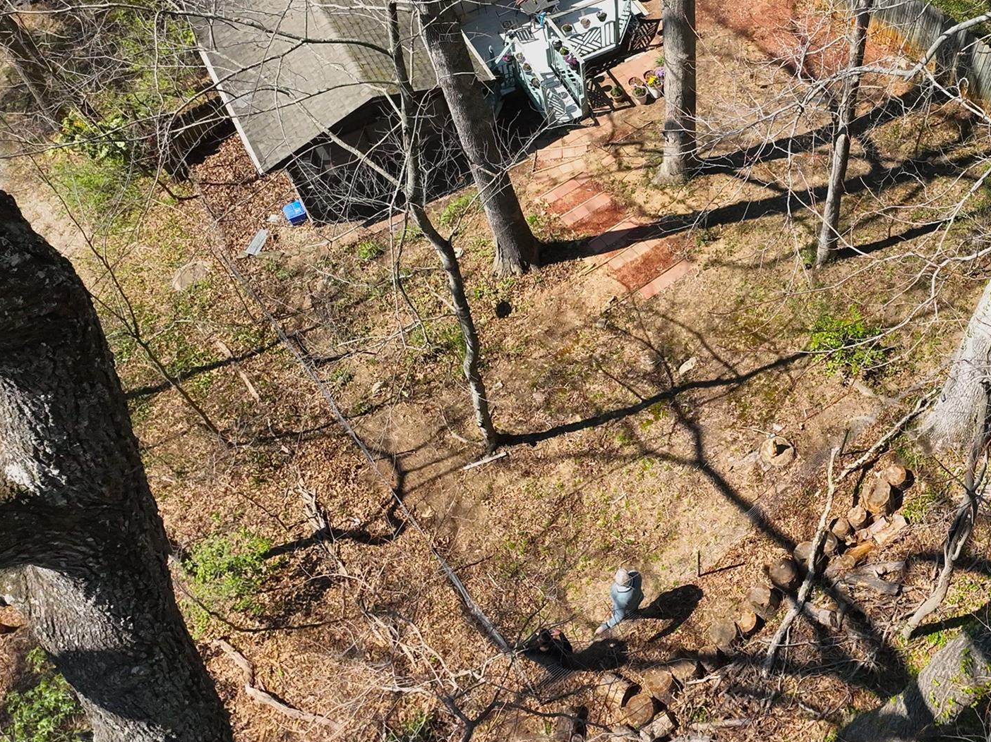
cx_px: 687
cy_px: 258
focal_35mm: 35
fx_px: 1002
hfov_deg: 51.3
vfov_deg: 40.3
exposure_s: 1/8000
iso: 1610
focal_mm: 12.29
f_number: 4
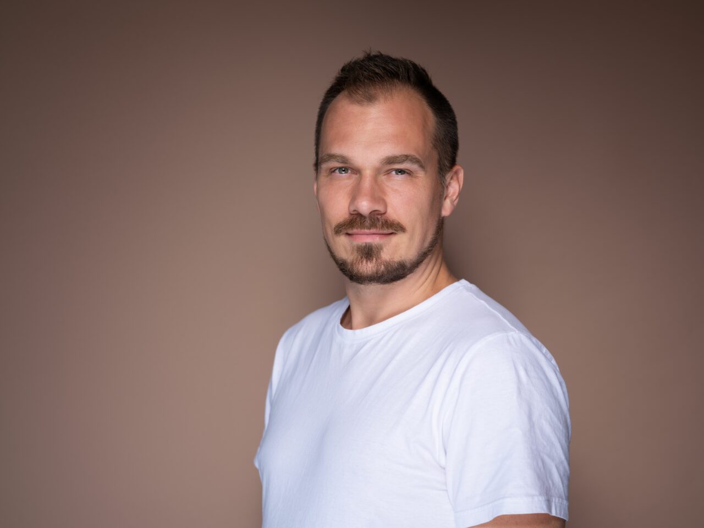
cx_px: 352
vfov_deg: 23.3
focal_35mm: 63
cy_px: 264
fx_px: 1281
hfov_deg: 30.7
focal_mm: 80
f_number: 5
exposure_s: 1/100
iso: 100
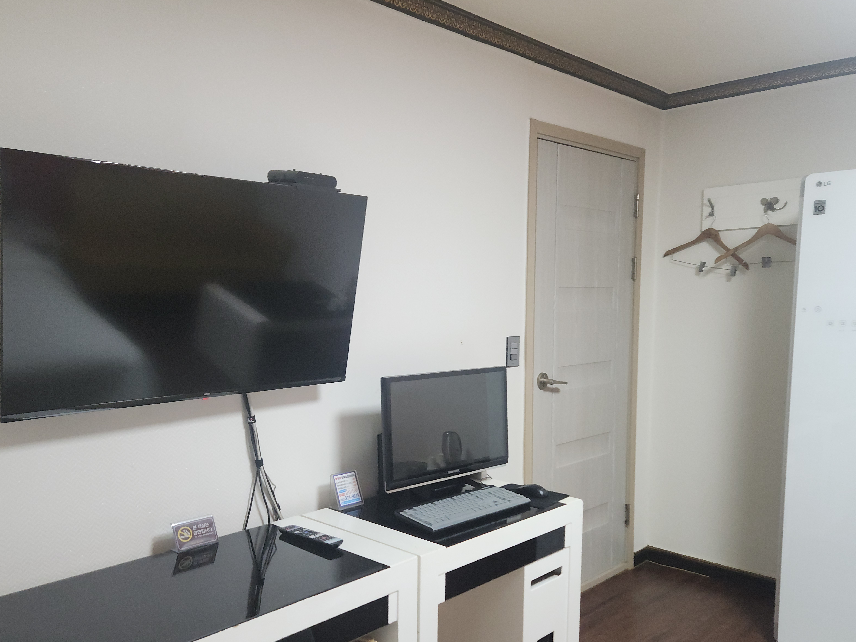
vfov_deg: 46.5
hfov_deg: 60.0
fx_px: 742
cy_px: 384
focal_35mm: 30
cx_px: 430
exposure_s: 1/60
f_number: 1.8
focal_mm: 5.4
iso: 160
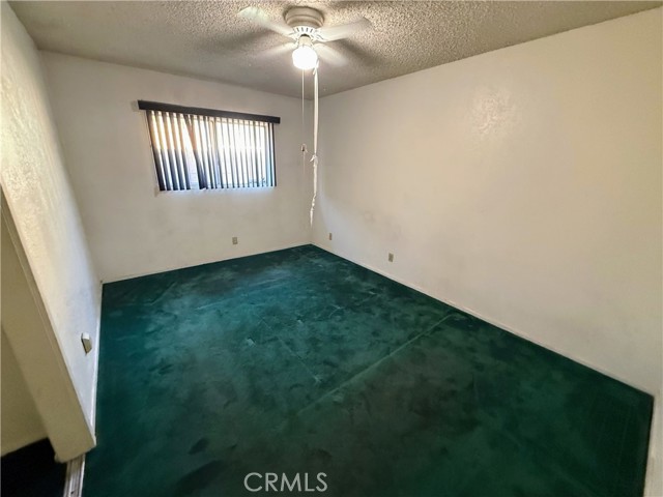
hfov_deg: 102.1
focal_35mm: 14
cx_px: 332
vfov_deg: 85.7
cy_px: 248
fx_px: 268
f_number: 2.2
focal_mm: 2.22
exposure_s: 1/60
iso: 800
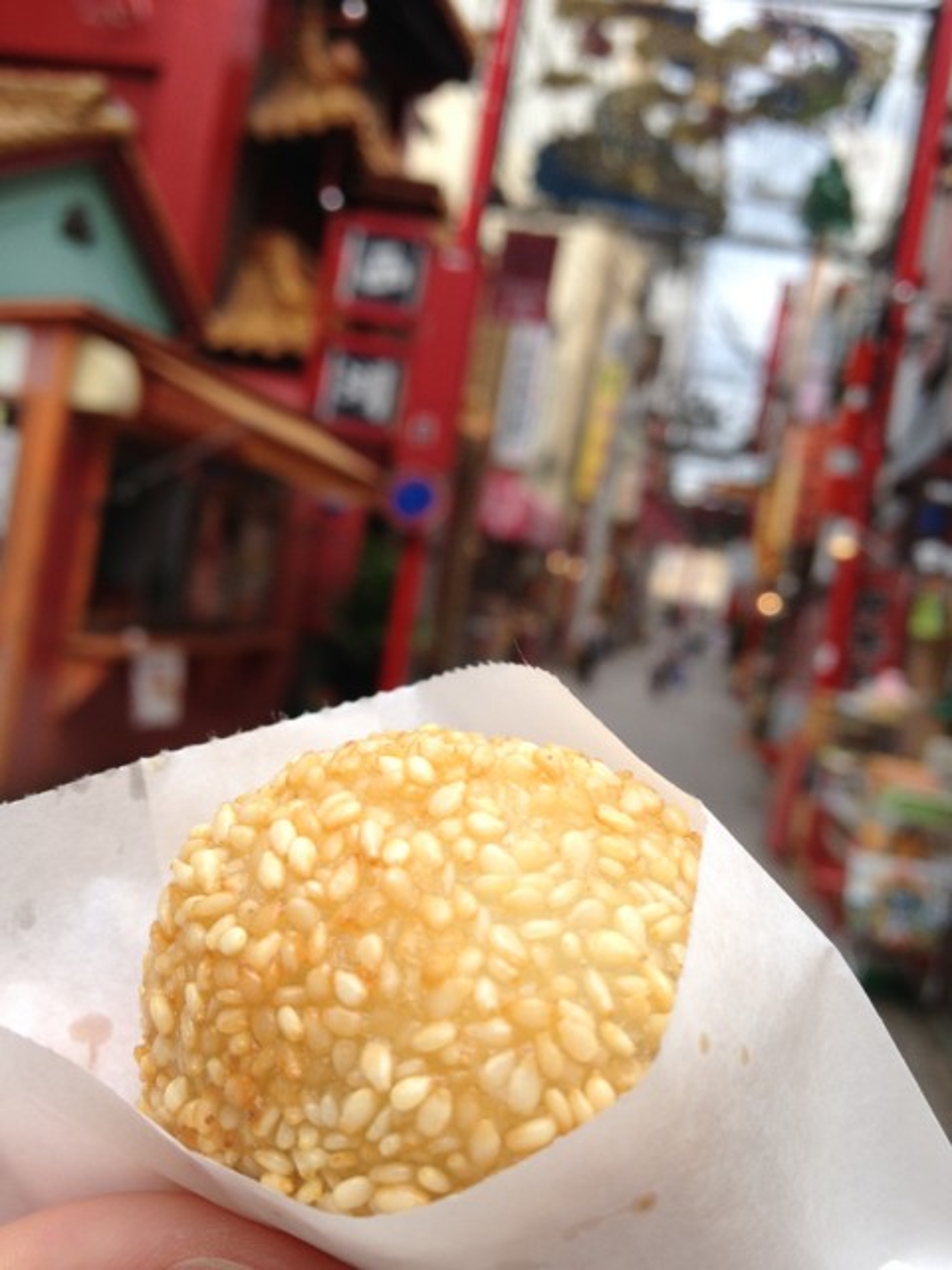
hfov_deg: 40.7
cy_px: 635
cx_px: 476
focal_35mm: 35
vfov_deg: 52.6
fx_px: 1283
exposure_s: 1/468
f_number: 2.4
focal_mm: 4.28
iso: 64
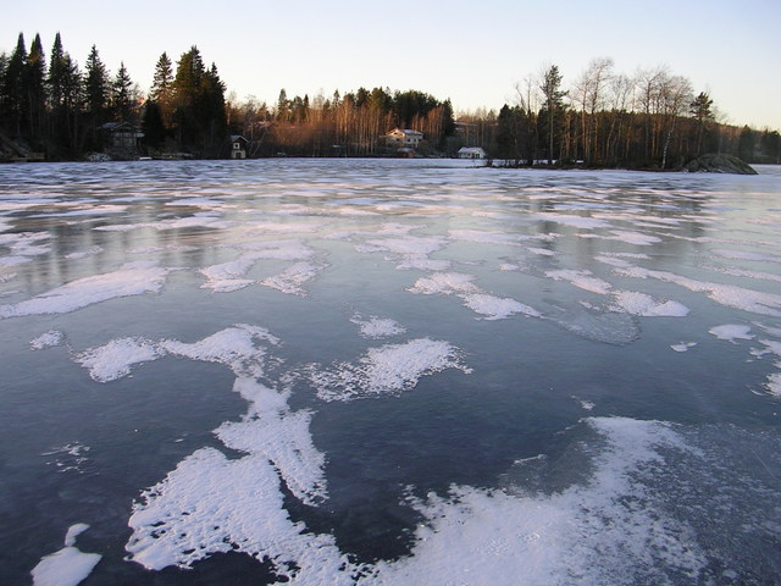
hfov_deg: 49.0
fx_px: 857
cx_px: 390
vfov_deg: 37.7
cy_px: 293
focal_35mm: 38
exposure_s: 1/244
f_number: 2.8
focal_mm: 5.8
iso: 50
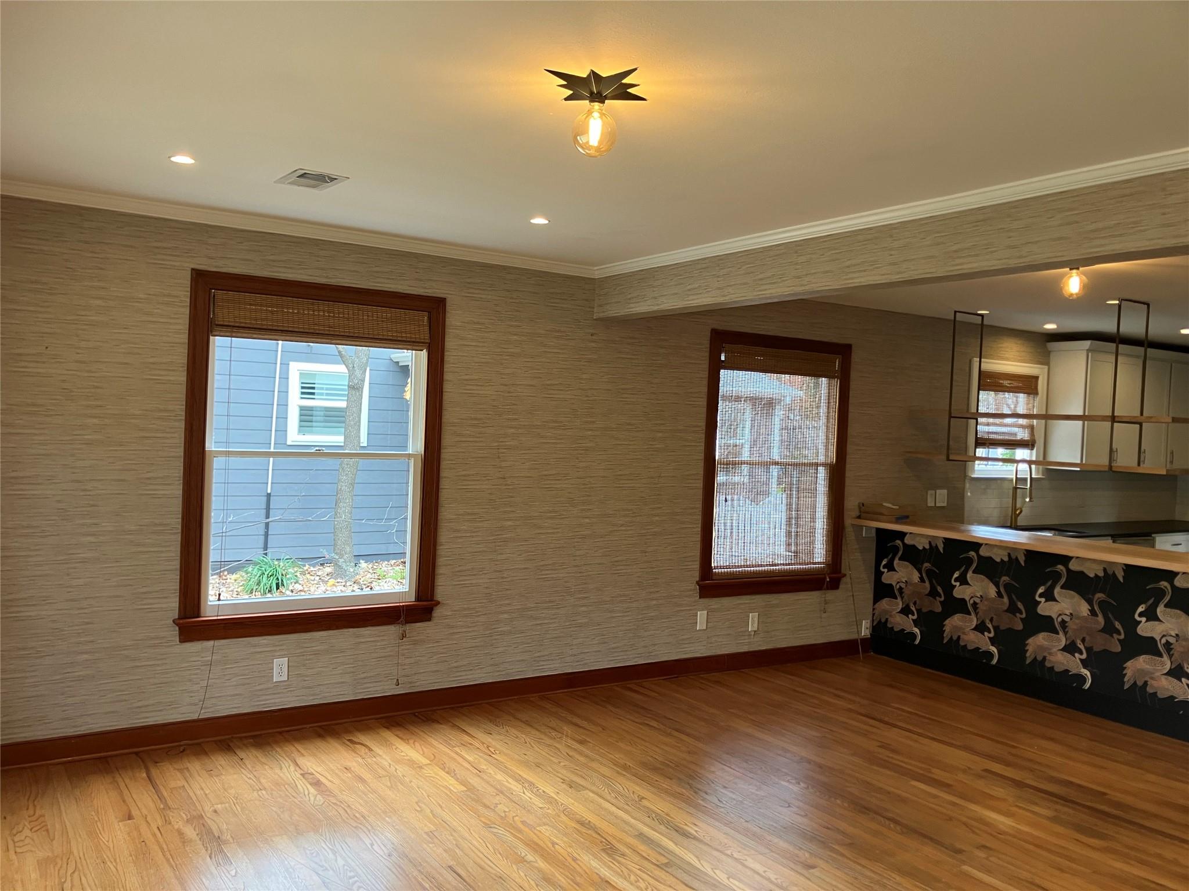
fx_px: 962
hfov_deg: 63.4
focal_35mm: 28
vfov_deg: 49.7
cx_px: 594
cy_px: 446
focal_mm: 3.99
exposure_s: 1/60
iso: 80
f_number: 1.8
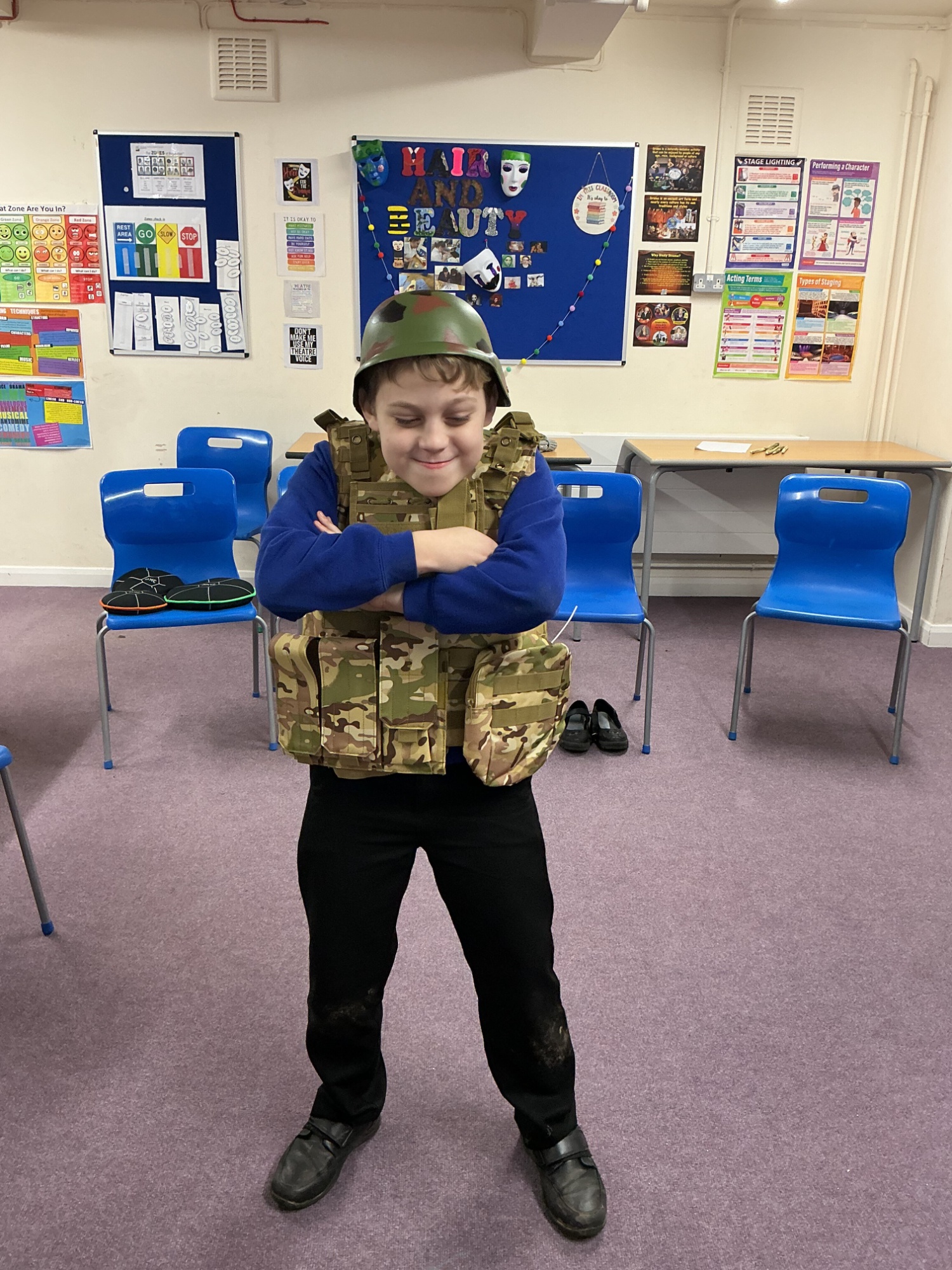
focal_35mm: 29
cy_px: 635
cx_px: 476
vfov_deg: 61.7
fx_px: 1063
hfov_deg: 48.2
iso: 80
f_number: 1.8
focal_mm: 3
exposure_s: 1/50
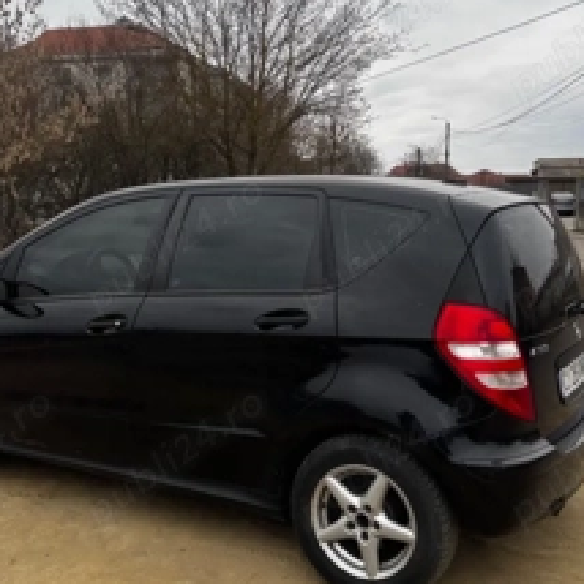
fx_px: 821
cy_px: 278
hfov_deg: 39.0
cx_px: 229
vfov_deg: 39.2
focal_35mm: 43
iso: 40
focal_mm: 5.96
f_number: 1.6
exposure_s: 1/121
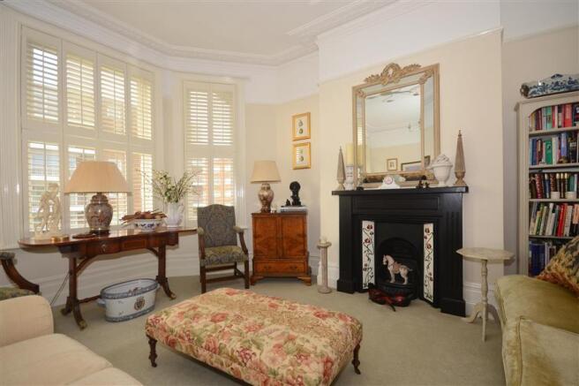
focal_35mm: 15
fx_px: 241
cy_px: 193
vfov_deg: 77.3
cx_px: 290
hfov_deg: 100.4
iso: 400
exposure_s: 1/125
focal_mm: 10
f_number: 5.6
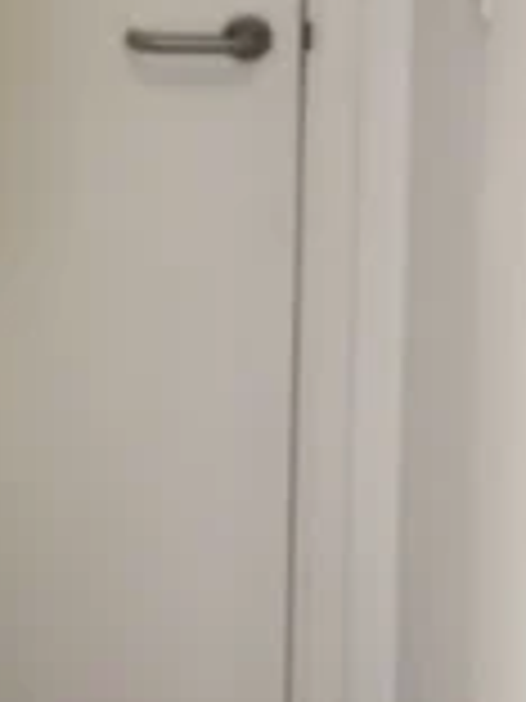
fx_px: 1945
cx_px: -375
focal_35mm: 96
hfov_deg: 13.9
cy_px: -20
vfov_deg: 19.8
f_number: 1.6
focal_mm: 5.96
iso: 125
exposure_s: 1/83
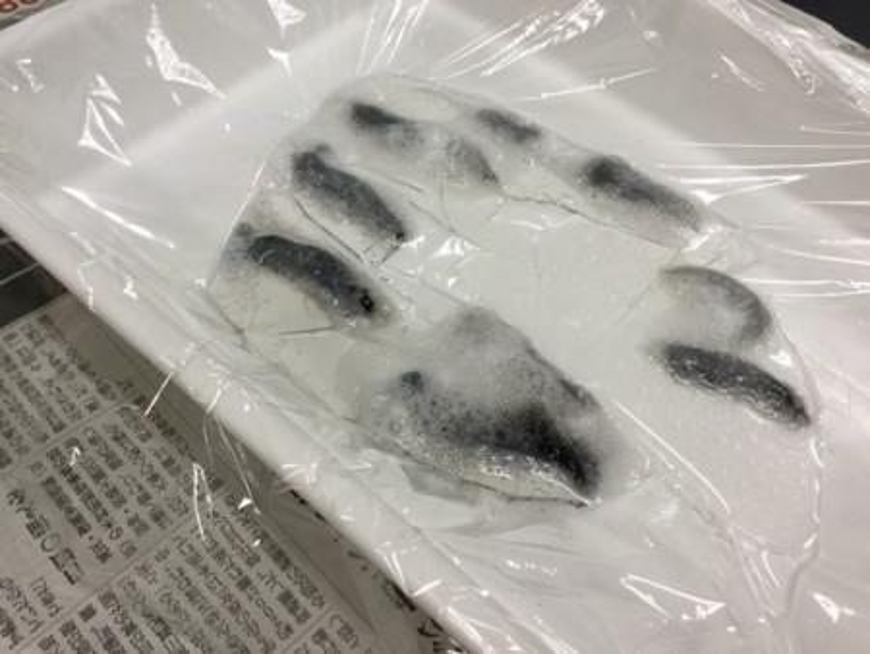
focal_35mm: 31
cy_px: 327
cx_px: 435
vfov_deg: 45.5
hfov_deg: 58.3
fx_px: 780
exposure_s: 1/30
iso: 32
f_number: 2.4
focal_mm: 3.3
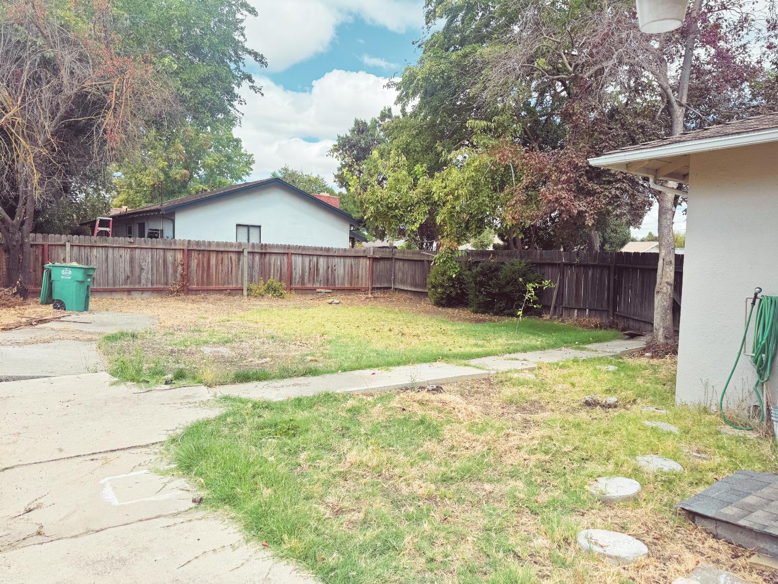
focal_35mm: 24
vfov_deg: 56.8
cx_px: 389
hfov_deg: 71.6
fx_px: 539
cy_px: 292
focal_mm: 6.76
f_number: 1.78
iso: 80
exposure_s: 1/1767
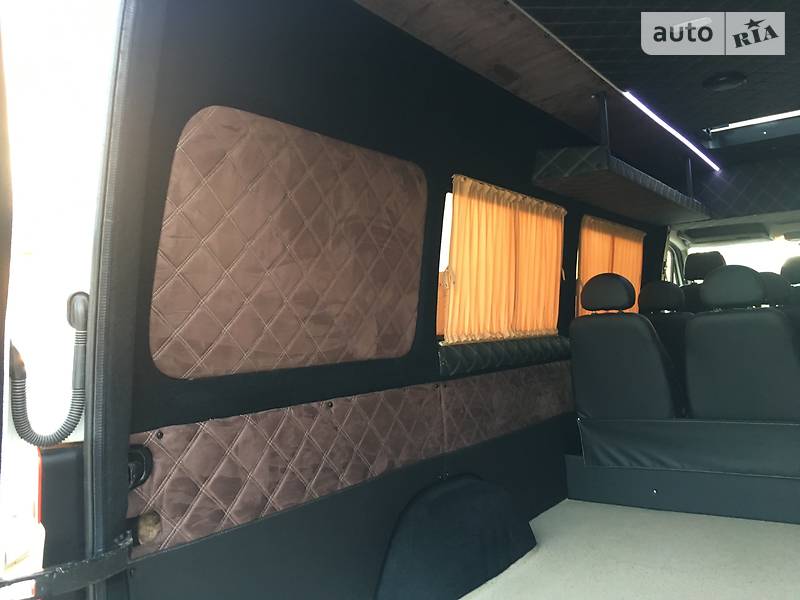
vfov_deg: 48.2
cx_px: 400
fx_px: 670
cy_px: 300
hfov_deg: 61.7
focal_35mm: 29
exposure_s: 1/33
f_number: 2.2
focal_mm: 4.2
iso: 125
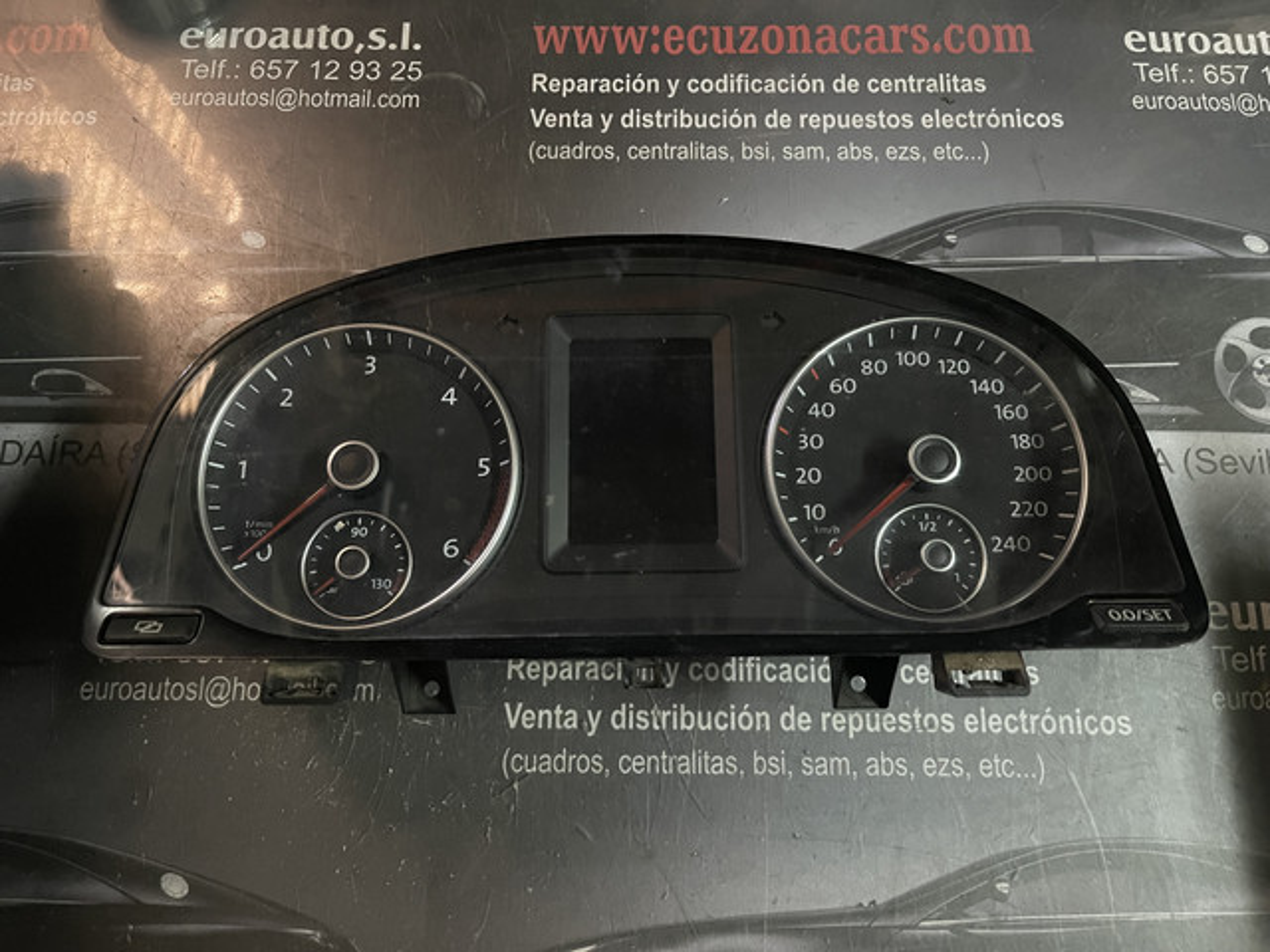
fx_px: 954
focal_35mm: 26
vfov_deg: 53.1
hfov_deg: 67.3
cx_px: 635
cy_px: 476
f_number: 1.6
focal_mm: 5.1
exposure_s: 1/25
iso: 800
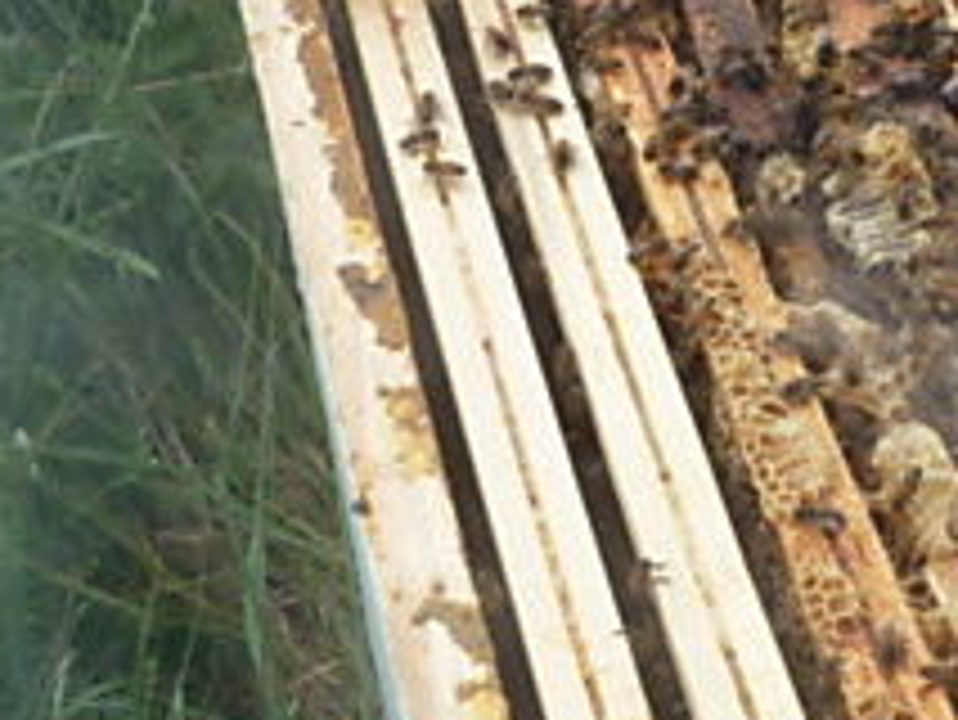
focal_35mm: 94
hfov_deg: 20.0
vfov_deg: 15.5
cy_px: 662
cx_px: 1034
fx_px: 2603
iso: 80
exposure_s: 1/320
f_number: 4
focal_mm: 4.1
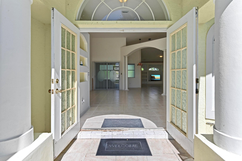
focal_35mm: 20
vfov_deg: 61.8
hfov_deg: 84.0
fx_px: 134
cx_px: 121
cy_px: 80
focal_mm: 20
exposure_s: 1/500
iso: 400
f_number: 9
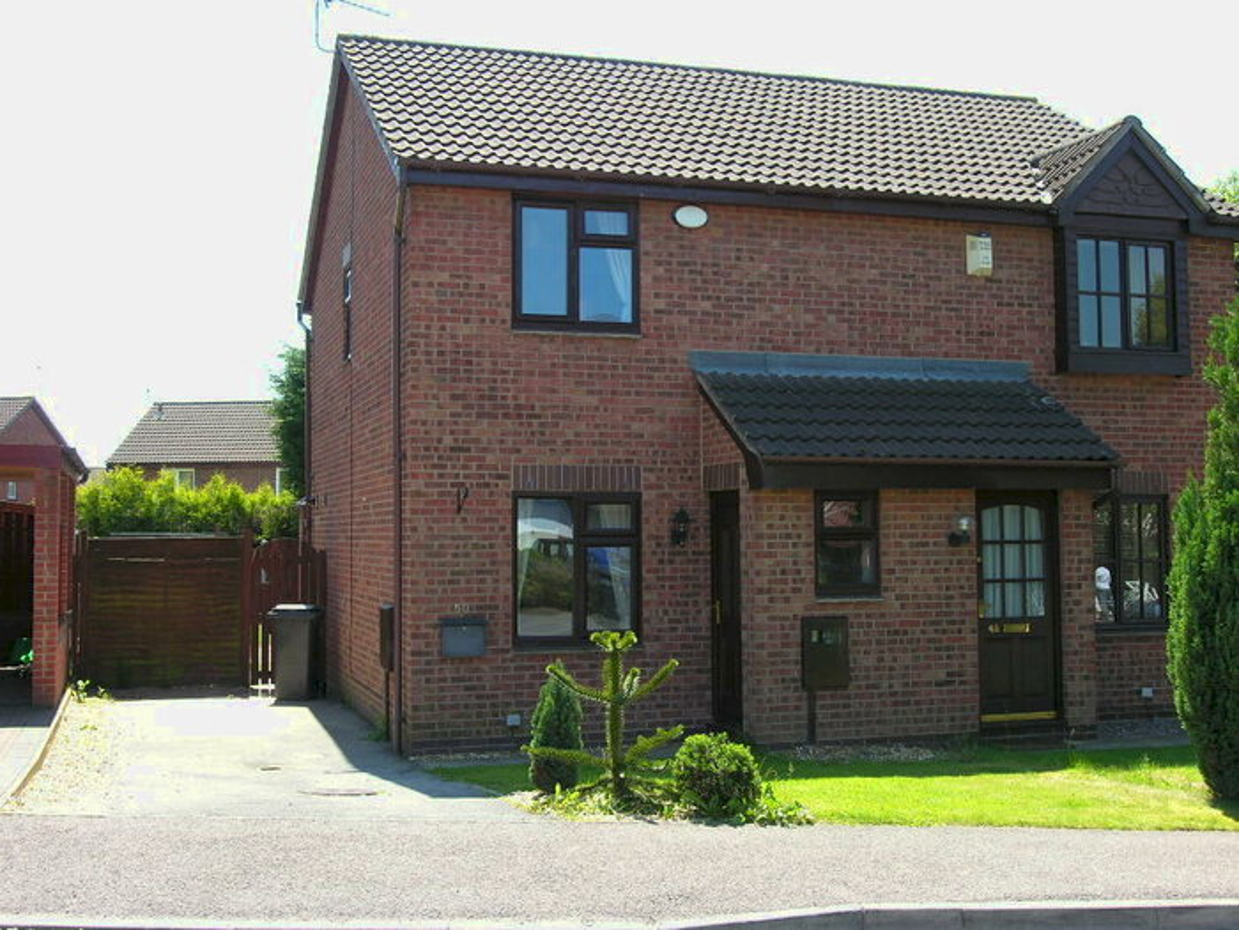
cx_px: 620
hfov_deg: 44.8
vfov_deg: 34.3
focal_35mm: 42
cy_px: 465
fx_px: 1503
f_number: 5.2
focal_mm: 10.7
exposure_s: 1/124
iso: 71
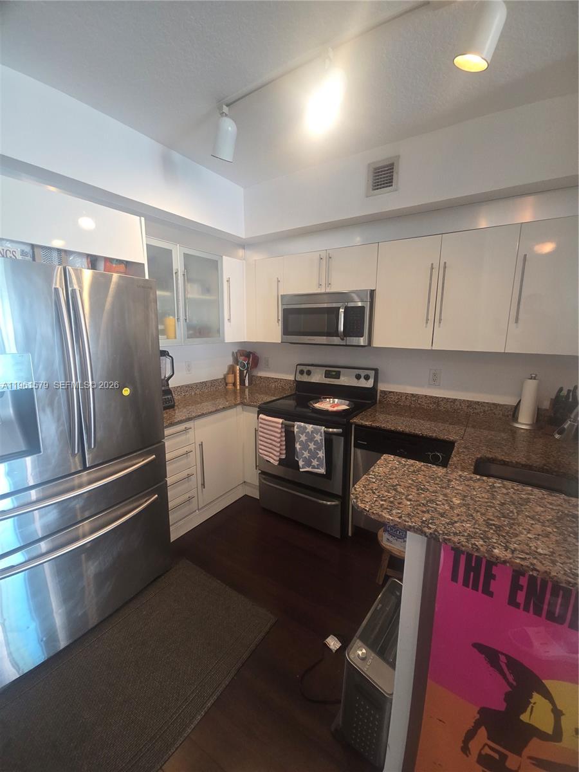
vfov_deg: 106.2
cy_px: 386
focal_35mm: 13
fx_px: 290
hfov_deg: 89.9
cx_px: 290
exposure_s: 1/60
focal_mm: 2.2
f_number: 2.2
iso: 250
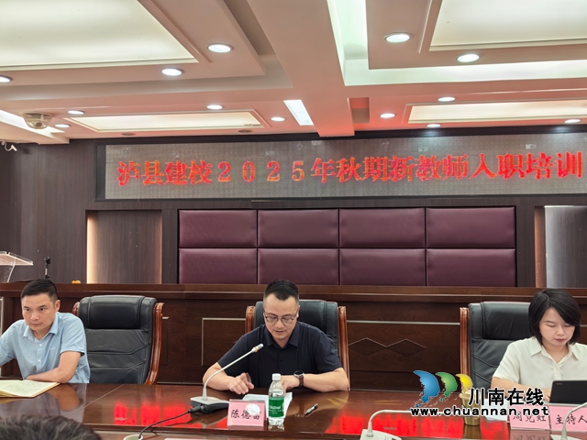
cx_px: 294
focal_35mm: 33
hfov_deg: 55.4
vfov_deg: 42.9
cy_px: 220
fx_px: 560
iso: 125
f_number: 2
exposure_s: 1/50
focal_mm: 5.72
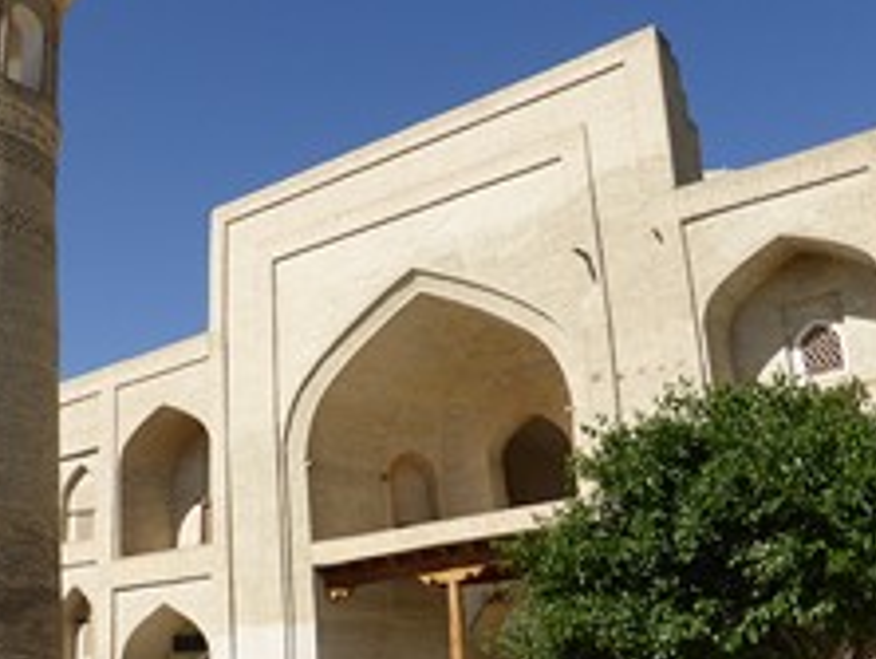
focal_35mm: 45
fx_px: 1140
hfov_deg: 41.5
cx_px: 292
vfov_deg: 32.2
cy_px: 383
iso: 100
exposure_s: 1/2000
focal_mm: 4.3
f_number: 3.3
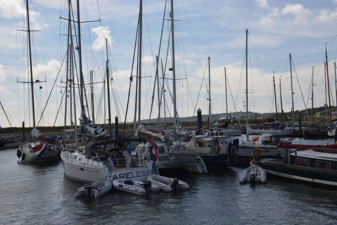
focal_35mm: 42
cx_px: 168
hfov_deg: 46.4
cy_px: 112
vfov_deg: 31.9
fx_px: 393
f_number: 18
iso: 125
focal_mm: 42
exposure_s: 1/125
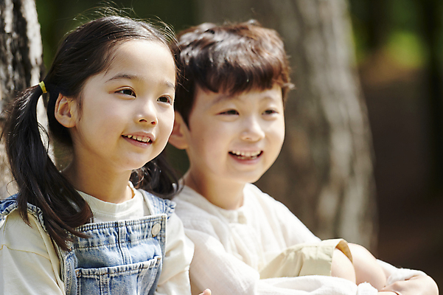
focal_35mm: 234
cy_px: 148
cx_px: 222
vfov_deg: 5.9
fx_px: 2878
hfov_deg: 8.8
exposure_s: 1/1250
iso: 320
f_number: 3.2
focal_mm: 195
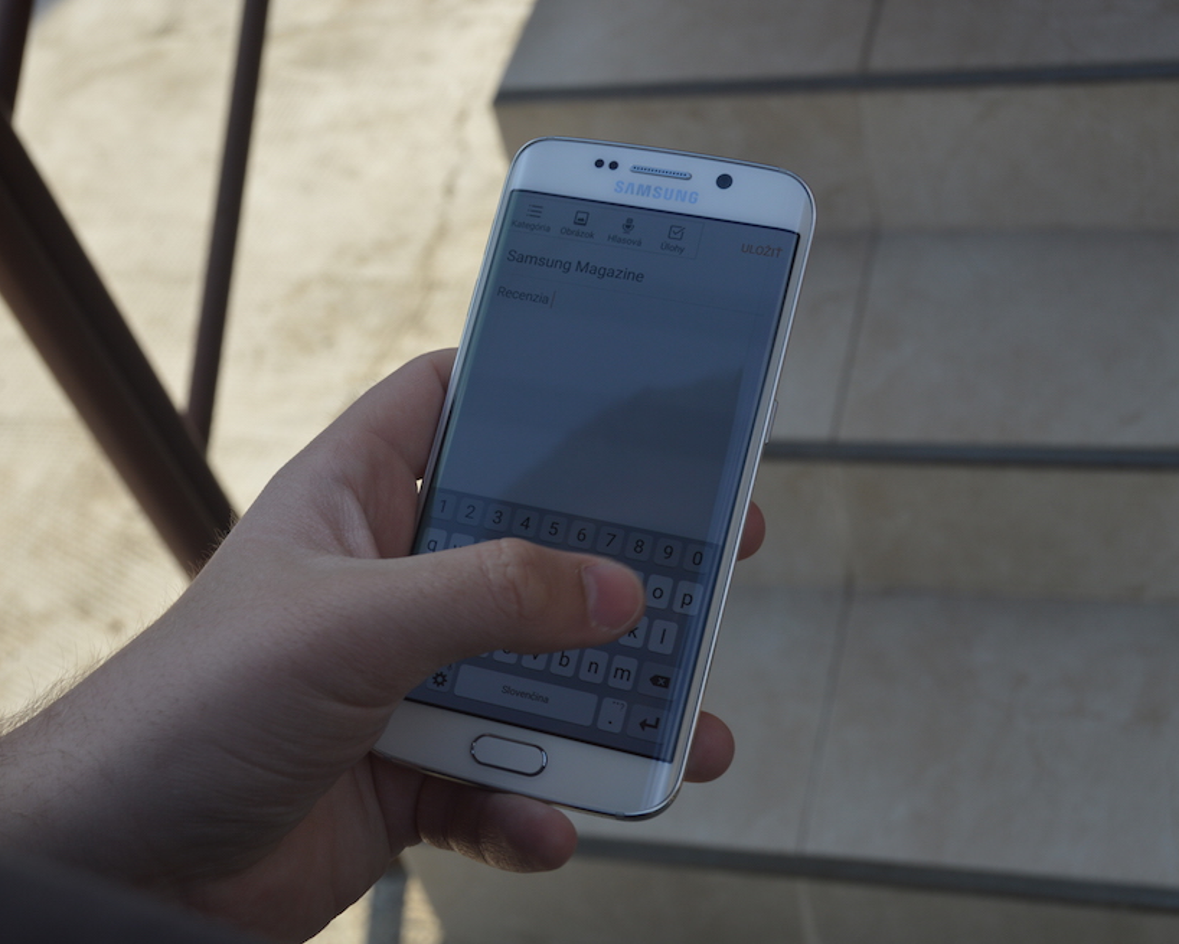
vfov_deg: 27.6
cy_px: 475
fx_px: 1920
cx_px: 477
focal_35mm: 55
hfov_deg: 34.0
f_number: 6.3
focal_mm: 32
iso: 100
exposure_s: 1/160
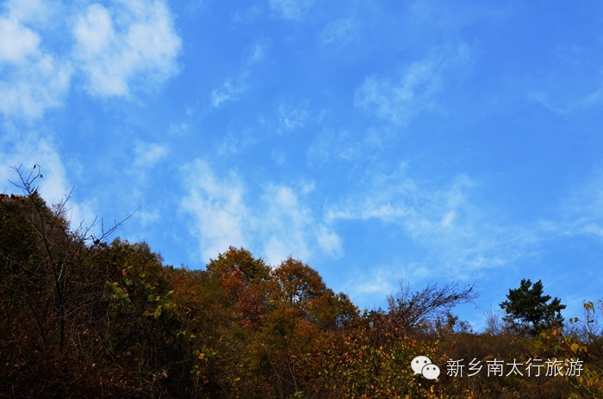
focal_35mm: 44
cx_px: 302
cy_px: 200
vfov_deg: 30.7
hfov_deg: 45.0
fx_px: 727
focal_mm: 29
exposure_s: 1/250
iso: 140
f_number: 8
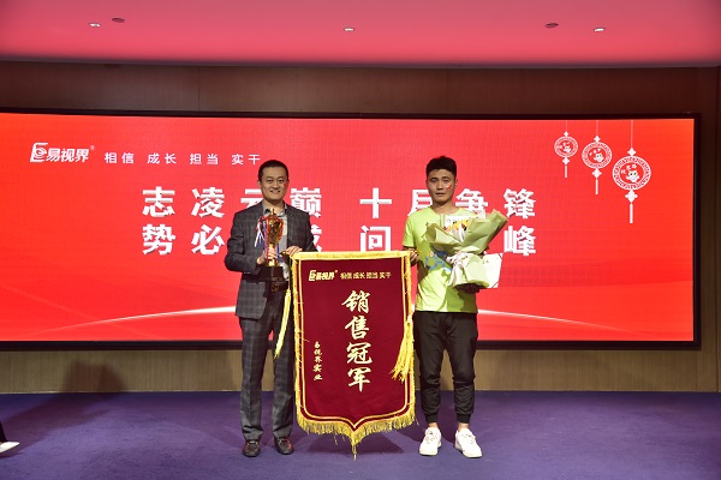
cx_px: 360
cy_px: 240
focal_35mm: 38
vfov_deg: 35.1
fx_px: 761
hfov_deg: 50.7
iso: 1600
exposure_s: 1/80
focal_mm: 38
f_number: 4.5
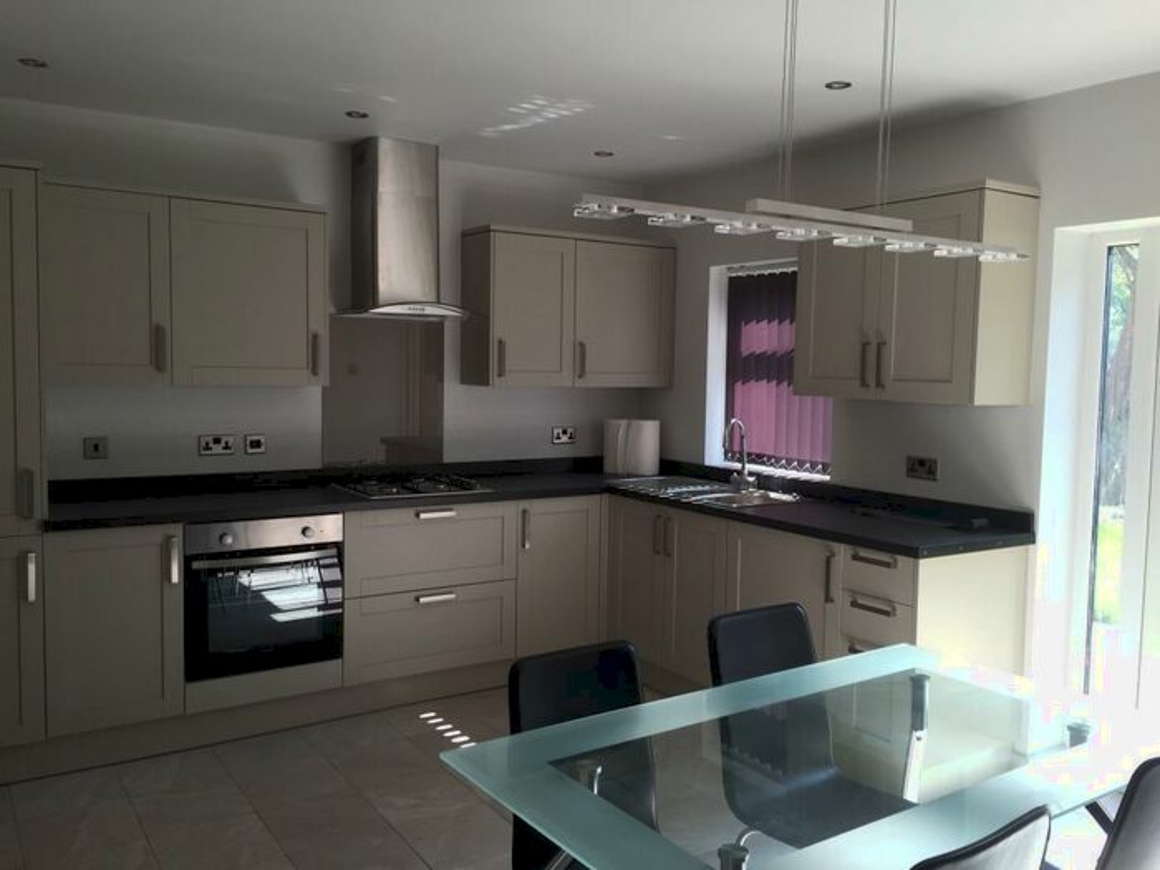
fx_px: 972
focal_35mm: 29
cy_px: 435
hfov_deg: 61.7
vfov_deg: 48.2
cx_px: 580
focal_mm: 4.15
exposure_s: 1/120
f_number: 2.2
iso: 32
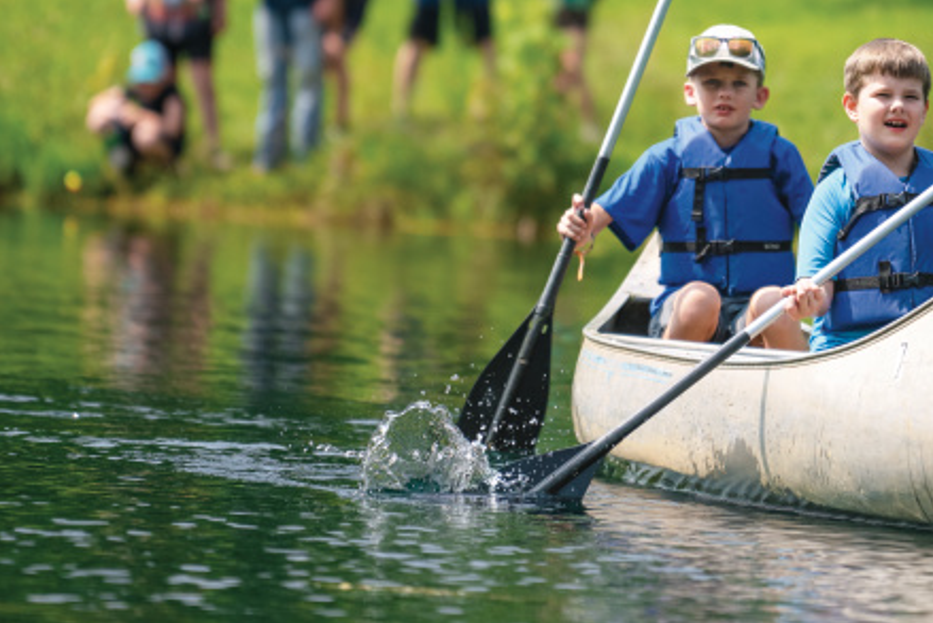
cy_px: 44
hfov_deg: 4.5
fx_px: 11821
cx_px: 635
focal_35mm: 456
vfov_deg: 3.0
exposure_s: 1/4000
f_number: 2.8
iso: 360
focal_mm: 200
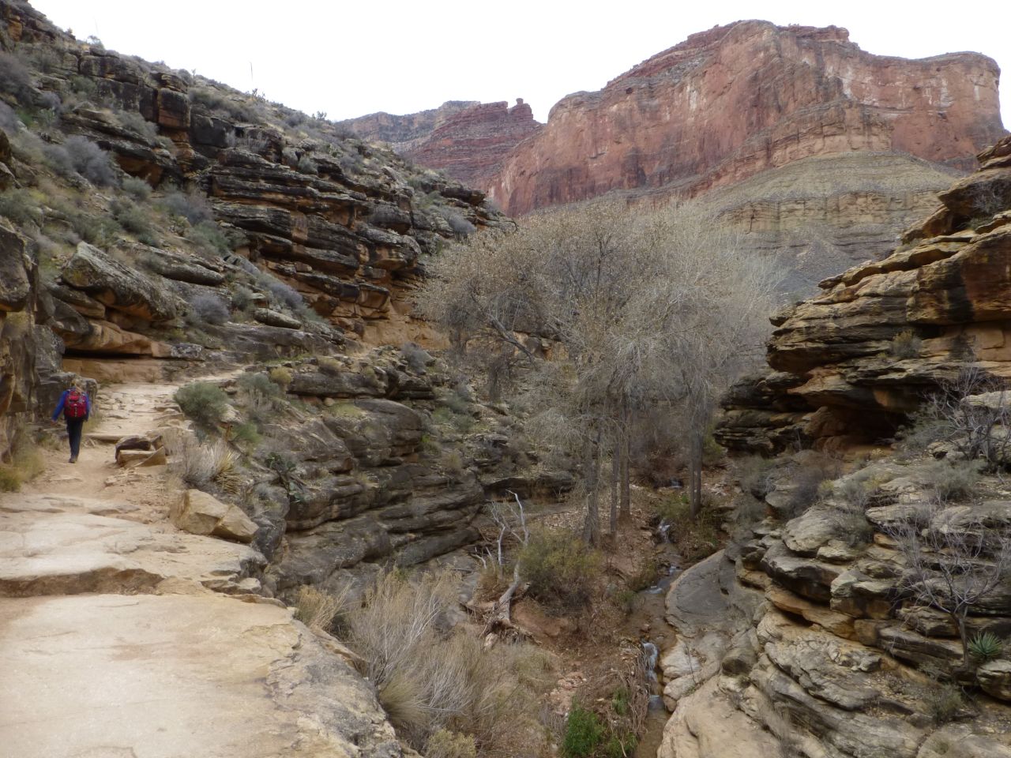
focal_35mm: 27
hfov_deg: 65.3
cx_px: 506
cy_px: 379
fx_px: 789
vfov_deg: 51.4
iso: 100
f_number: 8
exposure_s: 1/60
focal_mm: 4.8
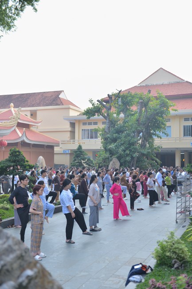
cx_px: 96
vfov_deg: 43.6
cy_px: 144
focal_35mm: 45
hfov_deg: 29.8
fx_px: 360
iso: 125
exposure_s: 1/160
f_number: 2.8
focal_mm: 45
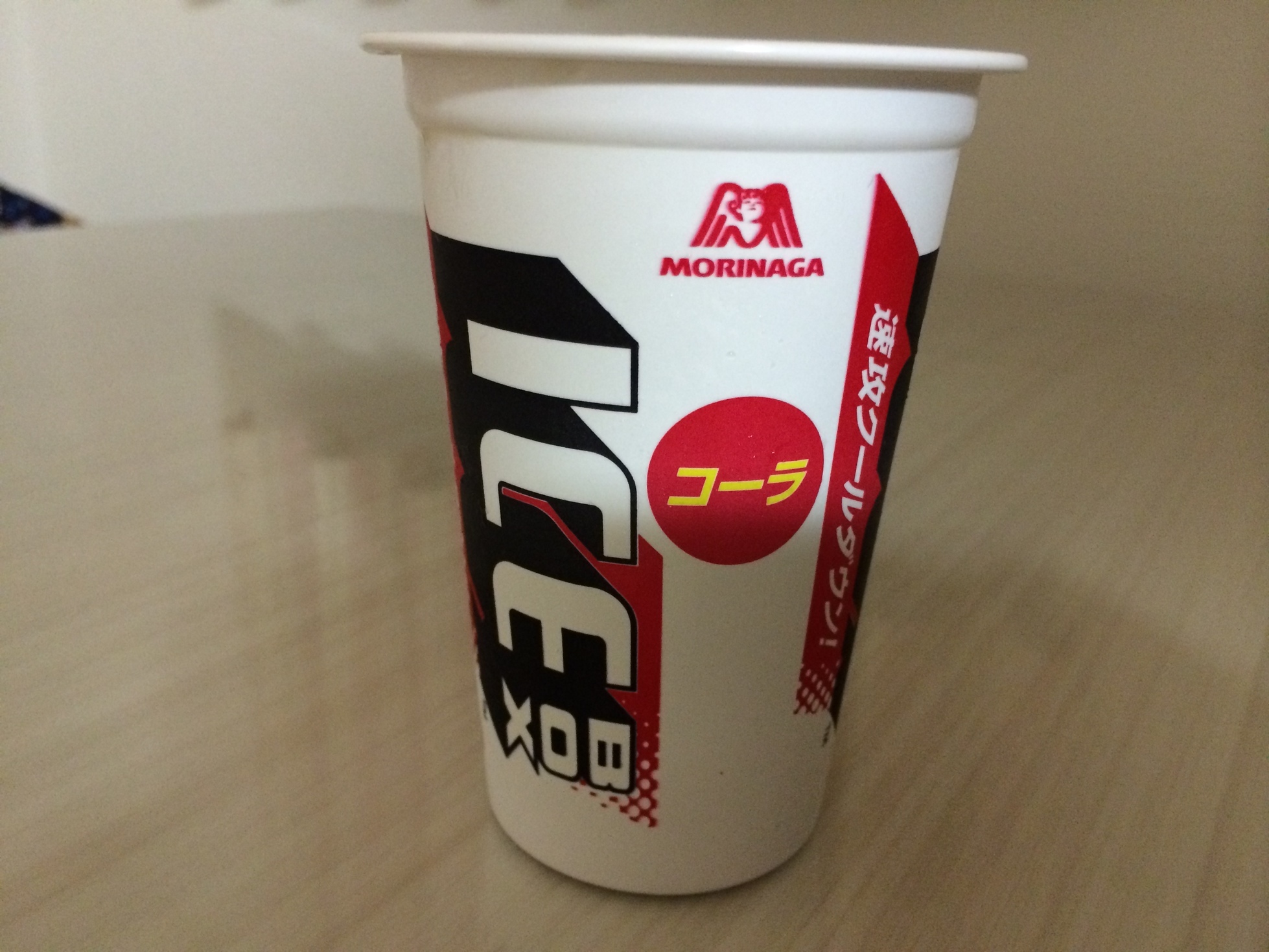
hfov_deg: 60.0
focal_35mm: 30
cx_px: 634
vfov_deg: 46.8
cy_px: 476
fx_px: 1100
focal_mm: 4.12
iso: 400
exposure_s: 1/17
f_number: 2.2
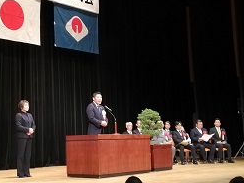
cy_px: 64
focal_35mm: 67
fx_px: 472
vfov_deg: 21.8
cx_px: 92
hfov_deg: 28.9
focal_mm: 3.81
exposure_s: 1/30
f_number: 2.2
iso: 250
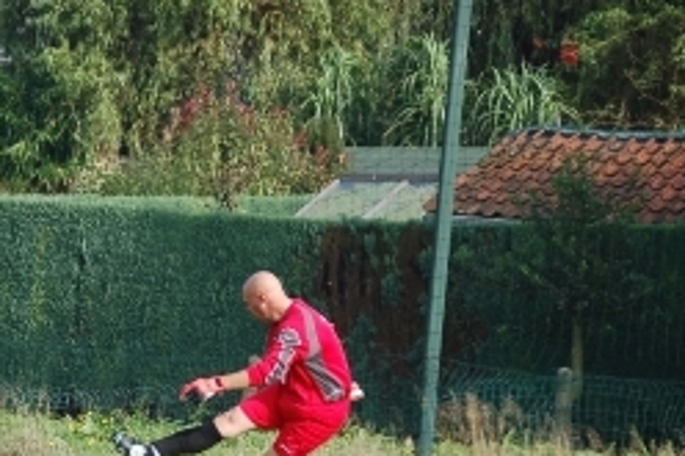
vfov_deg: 3.4
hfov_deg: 5.1
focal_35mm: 406
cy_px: 437
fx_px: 7720
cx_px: 108
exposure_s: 1/1000
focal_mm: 112
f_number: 5
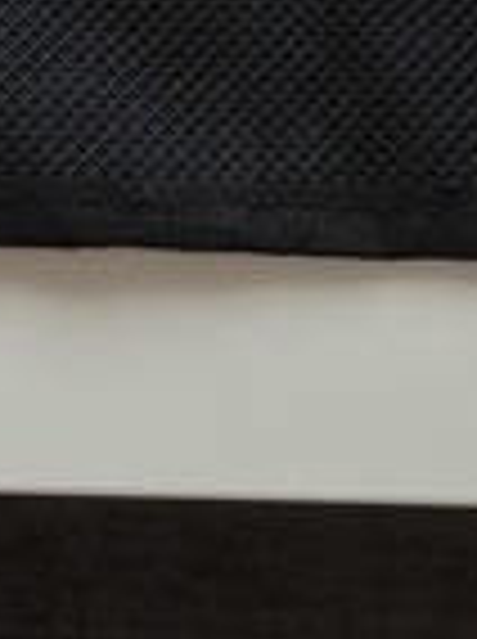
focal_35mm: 130
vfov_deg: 11.4
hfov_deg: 11.1
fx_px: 2396
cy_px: -1084
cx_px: -162
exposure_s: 1/100
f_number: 1.8
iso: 200
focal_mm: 5.54
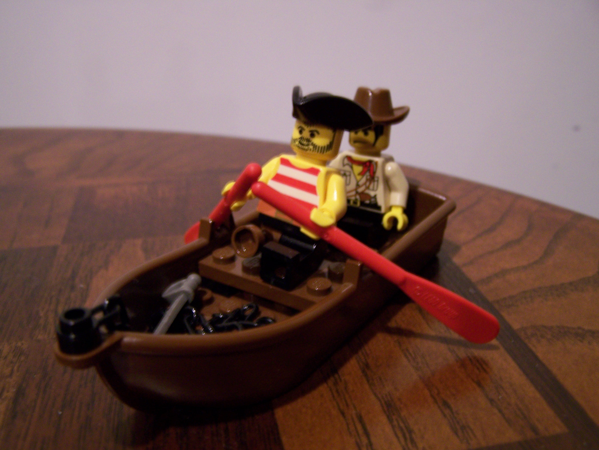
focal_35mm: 38
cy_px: 225
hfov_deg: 48.9
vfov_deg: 37.8
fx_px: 658
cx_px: 300
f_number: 2.8
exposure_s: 1/8
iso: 160
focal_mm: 6.3
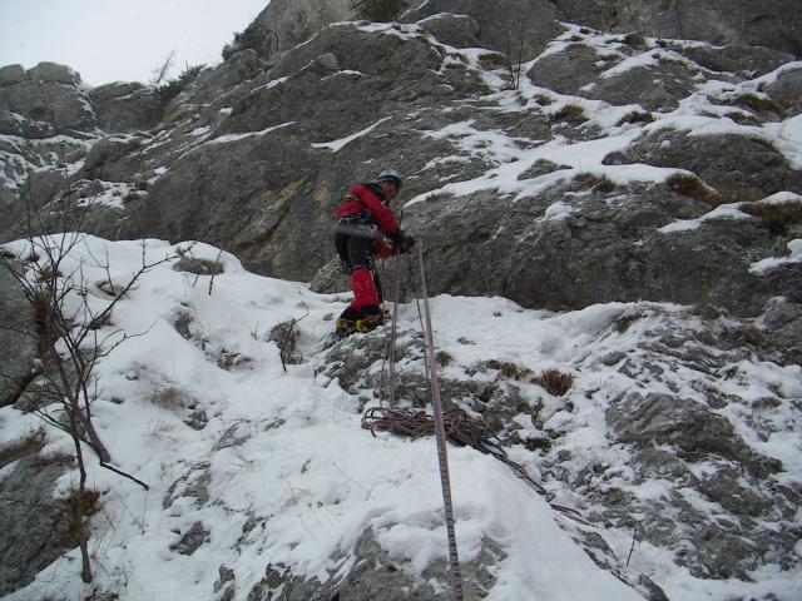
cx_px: 401
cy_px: 300
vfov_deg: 39.7
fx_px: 834
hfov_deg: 51.4
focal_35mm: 36
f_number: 6.7
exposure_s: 1/160
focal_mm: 4.7
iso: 64
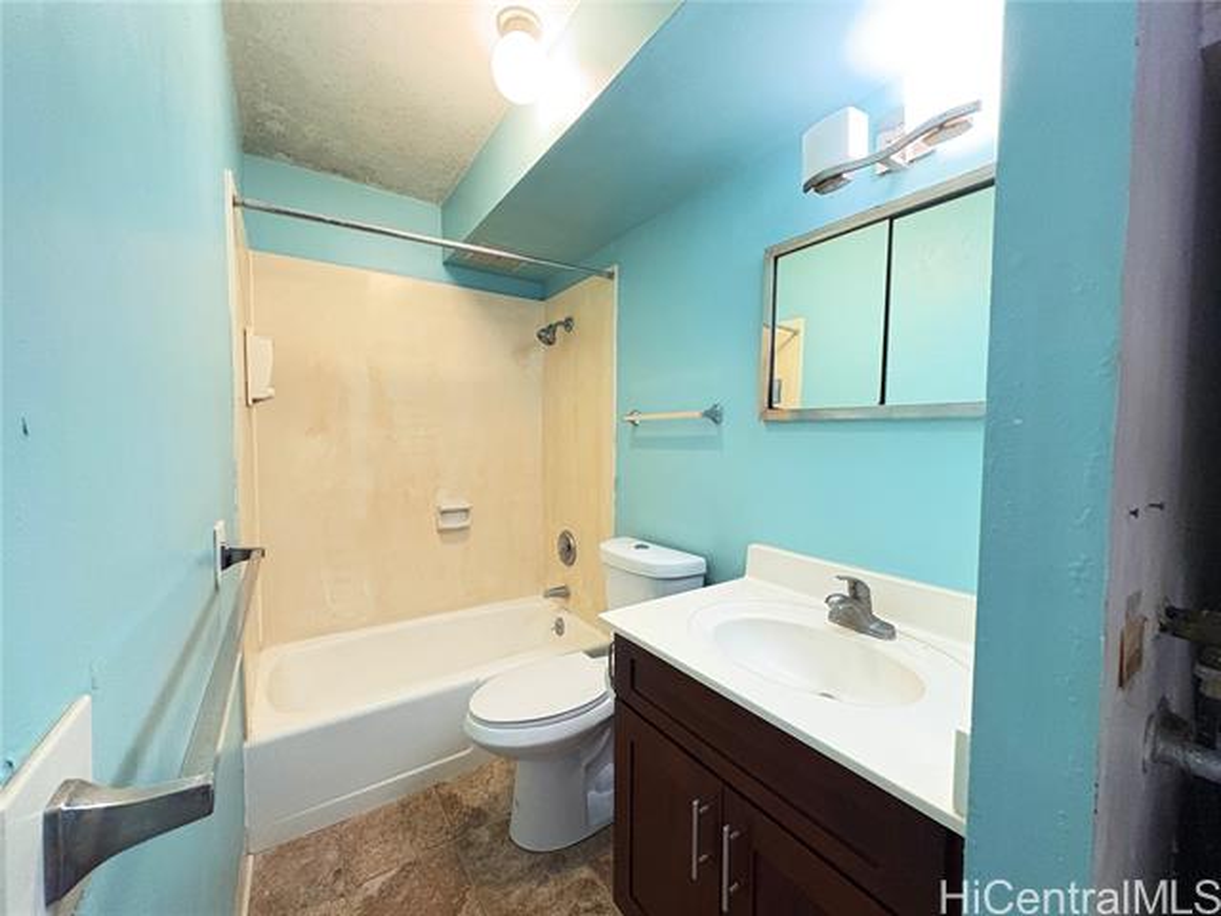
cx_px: 610
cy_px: 458
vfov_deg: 85.7
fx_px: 494
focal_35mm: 14
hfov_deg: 102.1
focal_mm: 2.22
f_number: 2.2
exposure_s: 1/60
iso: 800
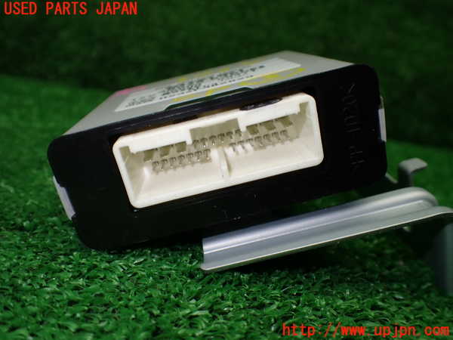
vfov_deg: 46.8
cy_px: 170
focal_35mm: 30
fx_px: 393
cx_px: 226
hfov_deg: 60.0
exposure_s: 1/125
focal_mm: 5.4
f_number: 2.3
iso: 160
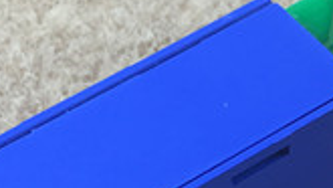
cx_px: 392
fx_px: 1352
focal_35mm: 153
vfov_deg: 7.8
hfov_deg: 13.7
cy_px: 287
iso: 32
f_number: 2.2
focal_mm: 4.15
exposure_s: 1/50
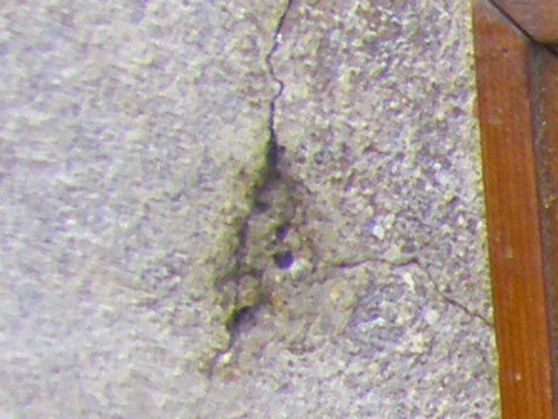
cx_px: 1903
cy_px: 1038
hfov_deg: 6.3
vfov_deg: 5.2
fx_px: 4450
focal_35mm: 276
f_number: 3.5
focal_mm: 6.3
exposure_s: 1/80
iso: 64
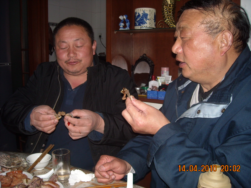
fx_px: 254
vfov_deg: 40.7
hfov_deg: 52.6
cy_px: 94
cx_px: 126
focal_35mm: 35
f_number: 2.8
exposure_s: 1/60
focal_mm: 5.7
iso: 100
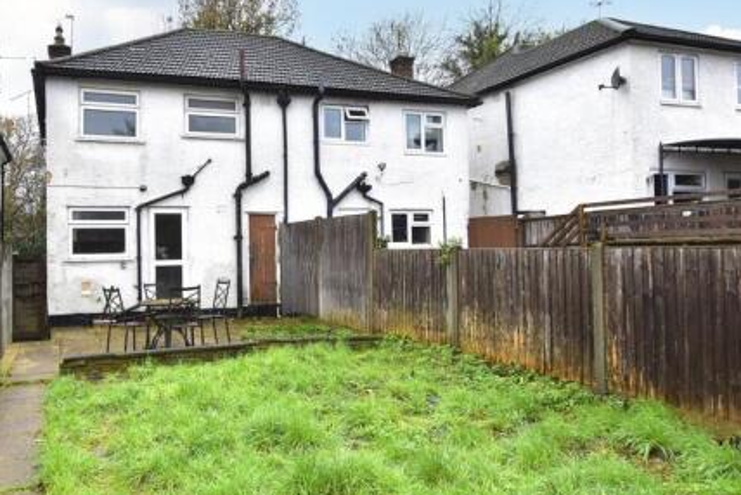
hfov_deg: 66.3
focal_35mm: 26
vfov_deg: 49.0
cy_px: 233
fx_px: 543
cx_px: 233
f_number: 8
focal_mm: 11.5
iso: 640
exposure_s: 1/40
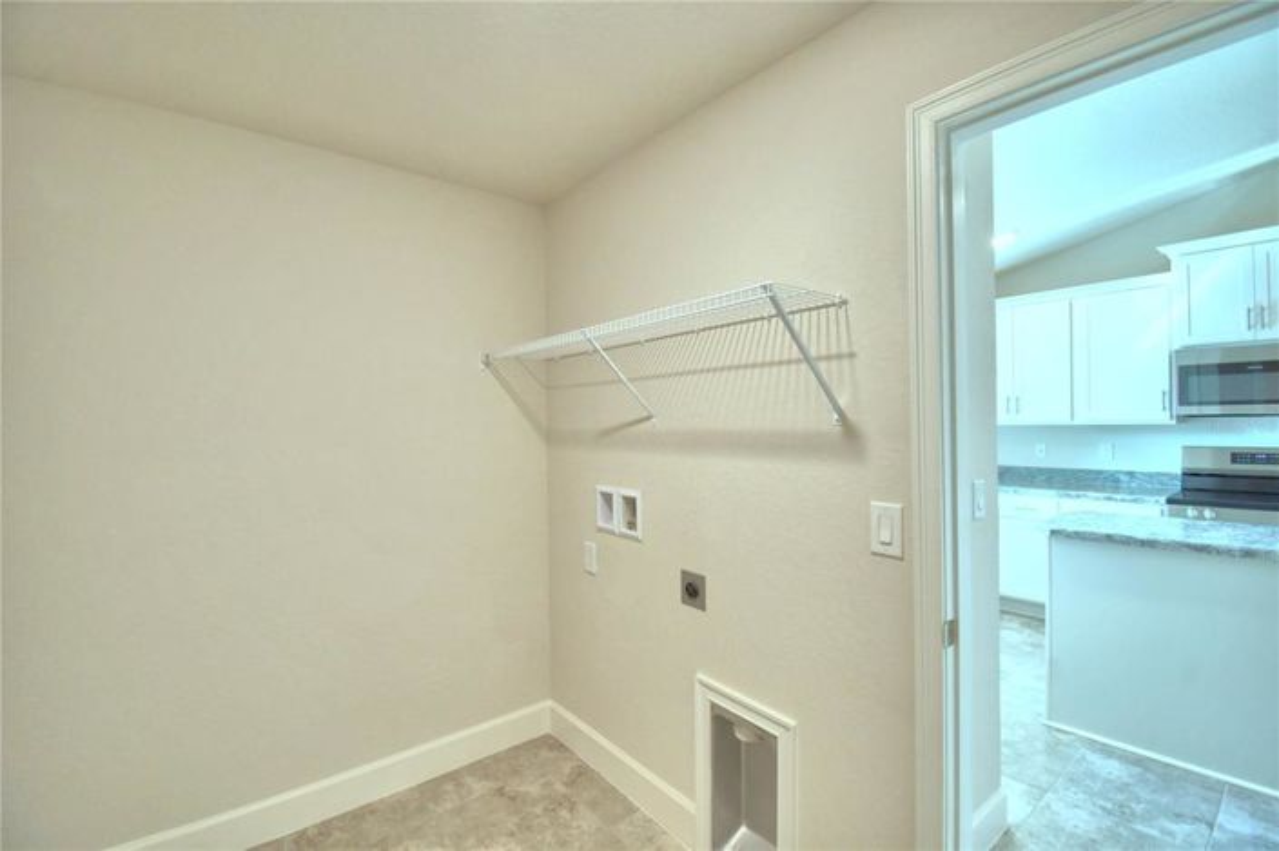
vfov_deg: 77.2
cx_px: 640
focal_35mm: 15
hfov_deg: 100.4
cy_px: 426
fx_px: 533
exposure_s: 1/40
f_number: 4.5
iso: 400
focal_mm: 10
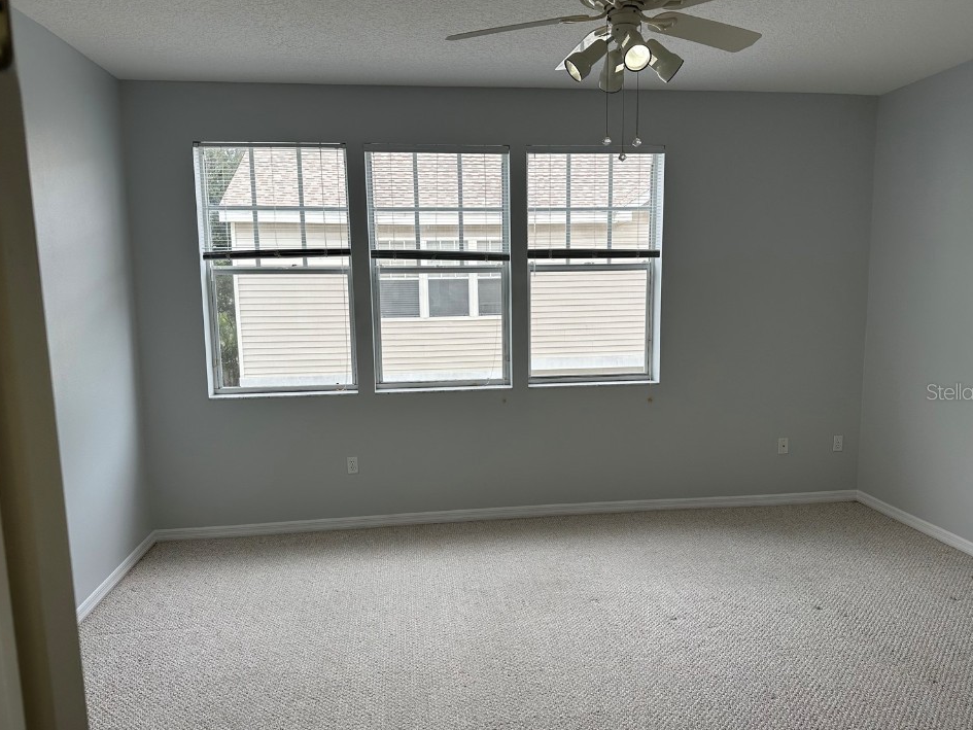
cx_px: 496
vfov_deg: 53.0
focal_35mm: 26
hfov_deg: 67.3
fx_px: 731
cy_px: 391
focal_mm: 6.86
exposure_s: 1/309
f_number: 1.78
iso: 80
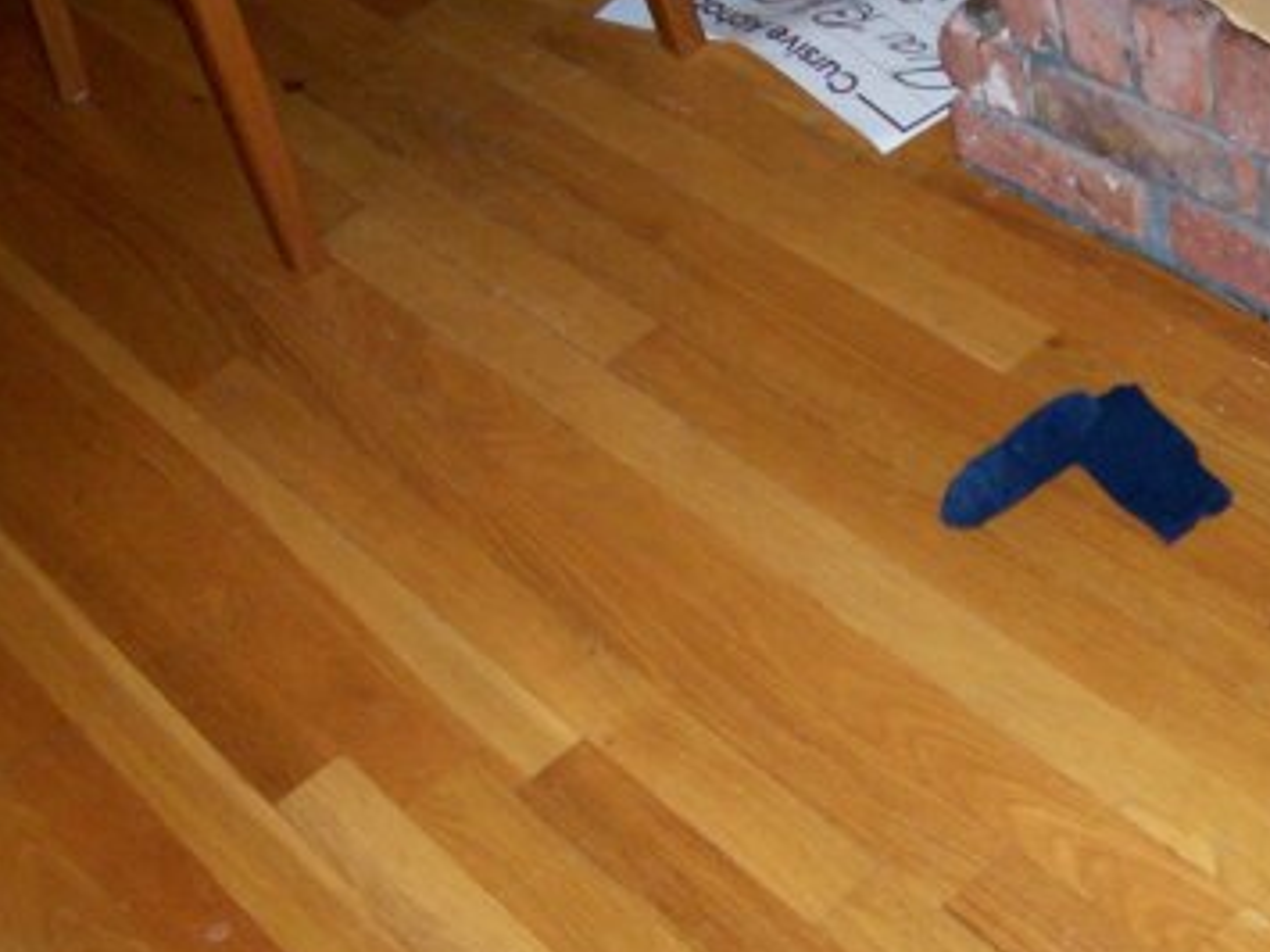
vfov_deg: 22.6
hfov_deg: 29.6
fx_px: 2384
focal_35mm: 65
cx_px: 853
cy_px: 397
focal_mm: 6
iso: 140
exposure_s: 1/64
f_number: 2.7
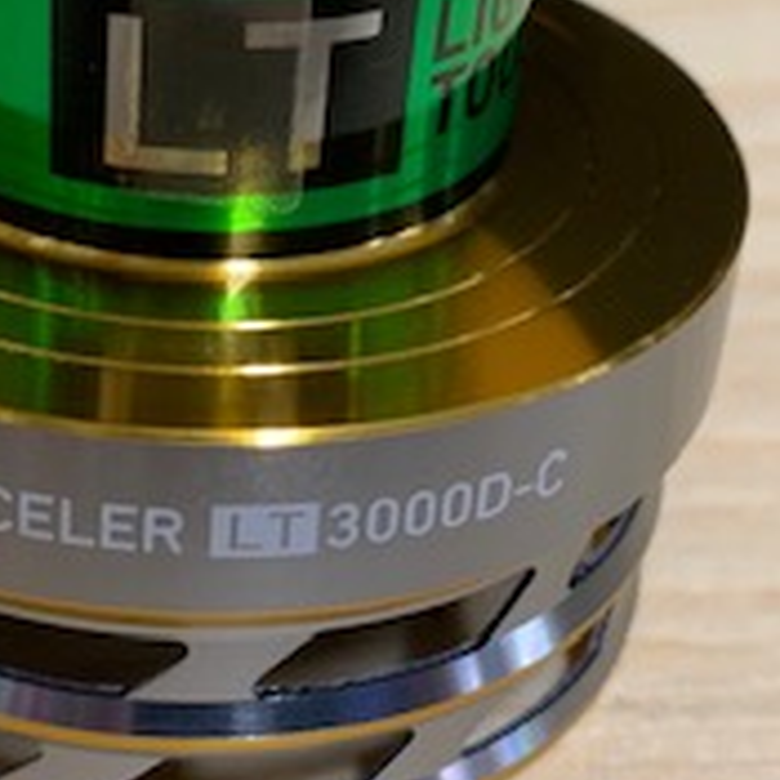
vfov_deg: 20.6
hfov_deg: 20.5
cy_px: 276
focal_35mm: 84
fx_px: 2141
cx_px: 192
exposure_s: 1/50
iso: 160
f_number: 1.8
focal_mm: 4.25
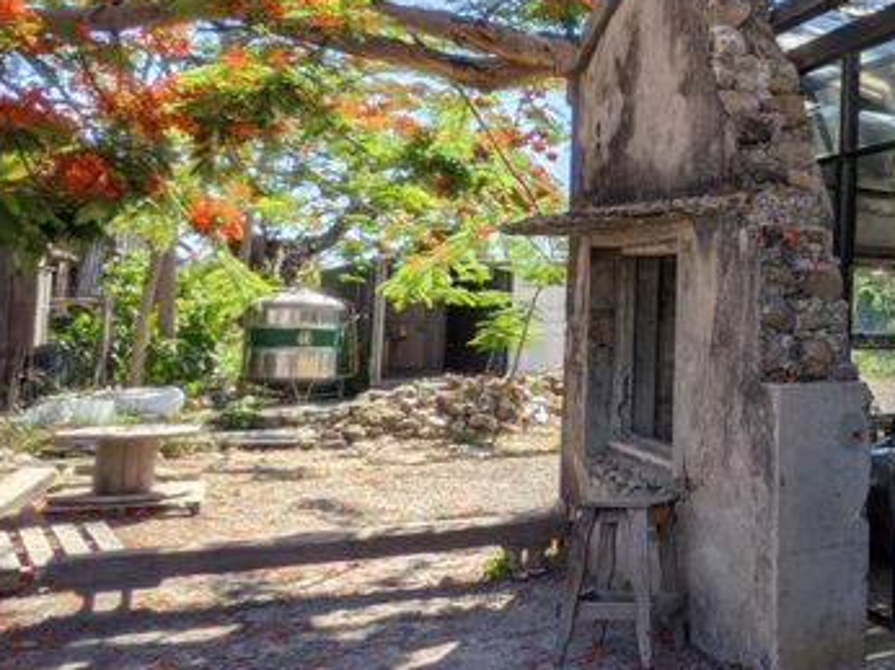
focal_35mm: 37
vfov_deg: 38.4
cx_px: 1006
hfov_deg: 39.8
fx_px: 956
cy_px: 248
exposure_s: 1/997
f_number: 2.2
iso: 36
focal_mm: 2.22
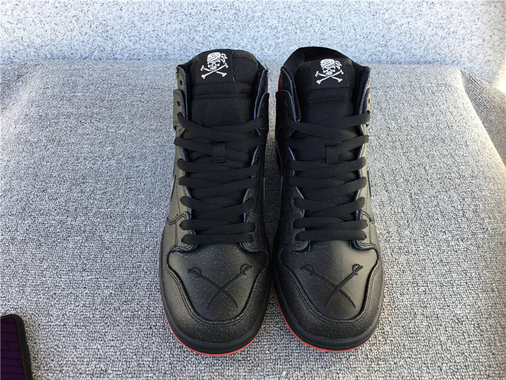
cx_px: 253
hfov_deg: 58.4
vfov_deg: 45.4
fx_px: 453
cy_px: 190
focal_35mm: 31
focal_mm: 3.3
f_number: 2.4
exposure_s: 1/100
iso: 25
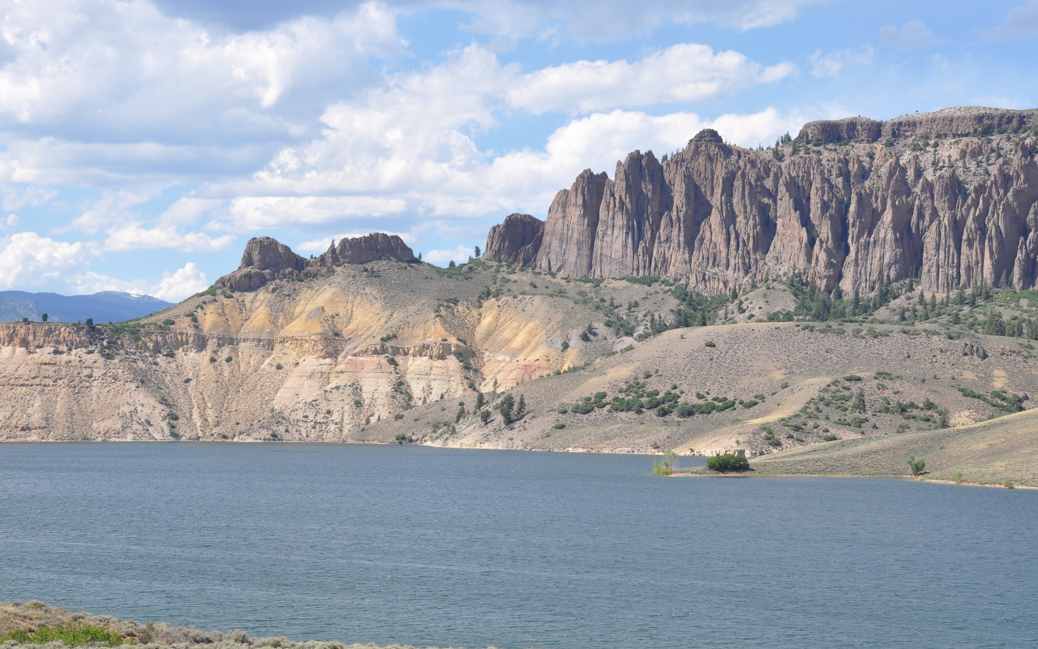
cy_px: 315
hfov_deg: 25.8
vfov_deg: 16.3
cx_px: 516
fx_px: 2263
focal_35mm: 80
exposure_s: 1/200
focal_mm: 52
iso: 200
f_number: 14
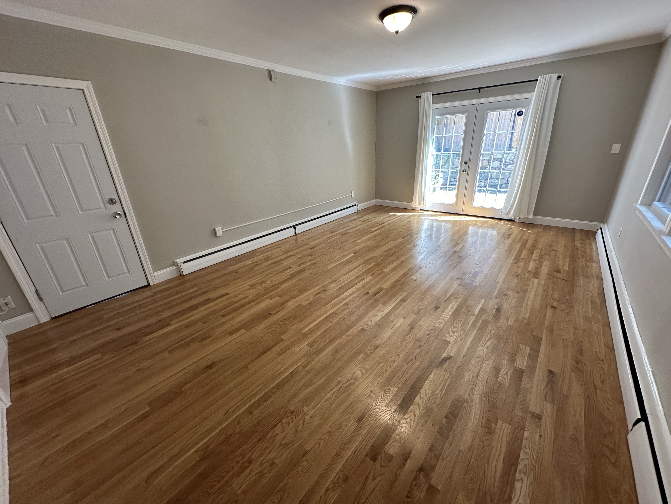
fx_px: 271
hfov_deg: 102.1
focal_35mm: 14
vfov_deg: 85.7
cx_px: 336
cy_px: 252
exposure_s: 1/120
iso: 160
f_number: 2.2
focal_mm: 2.22
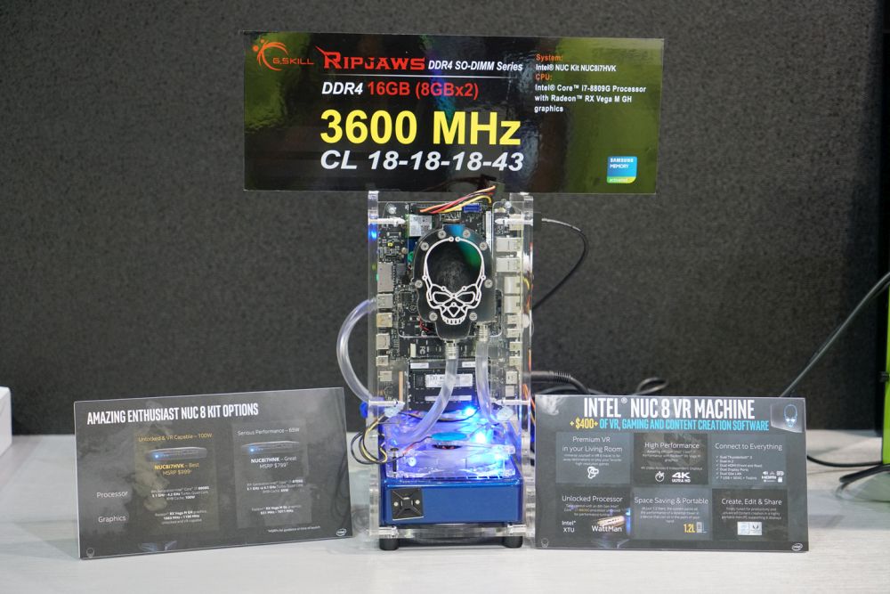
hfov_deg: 37.5
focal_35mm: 53
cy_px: 297
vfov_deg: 25.5
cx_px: 445
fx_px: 1310
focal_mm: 53
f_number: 4
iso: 2000
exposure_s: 1/125
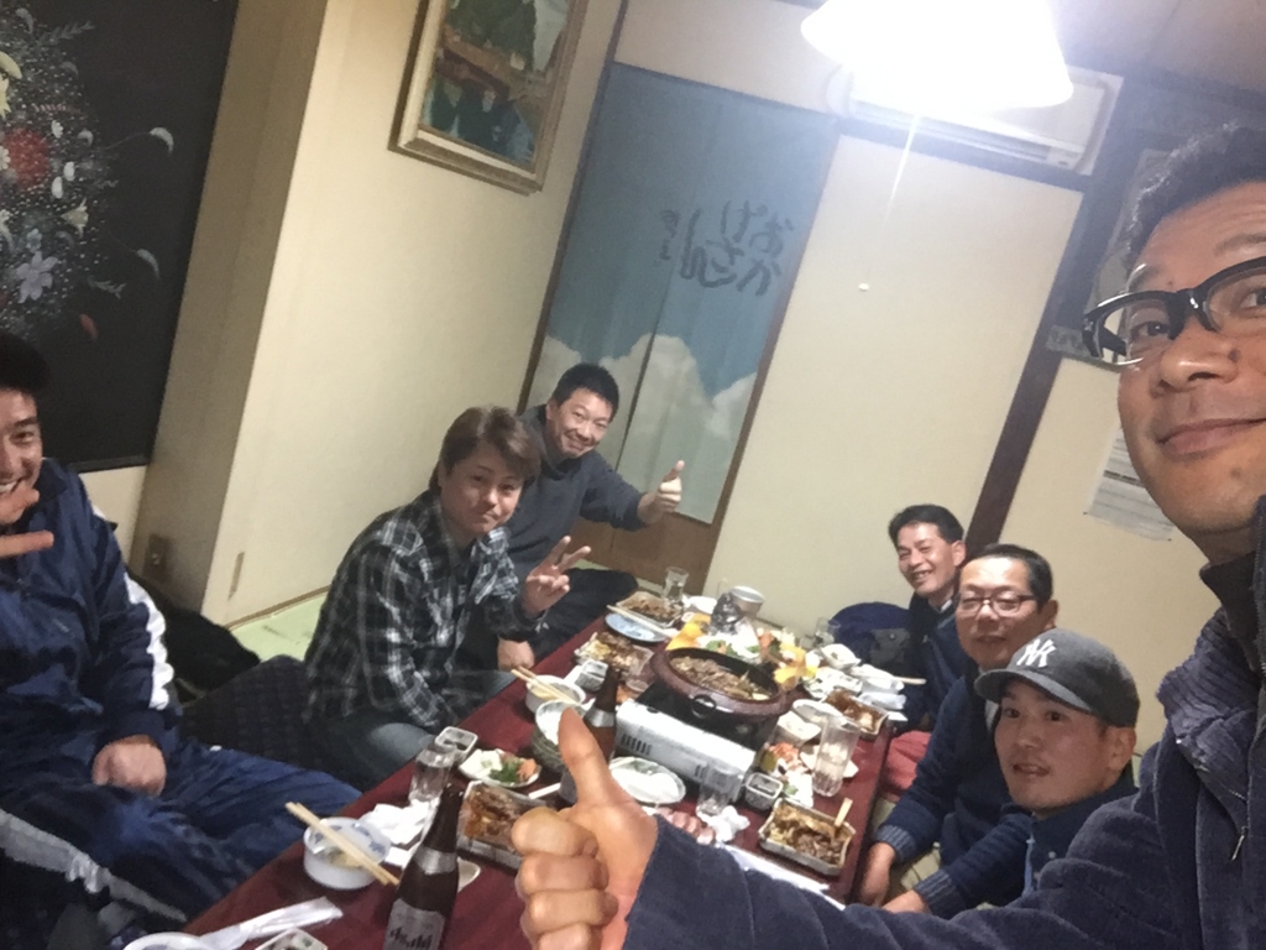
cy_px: 475
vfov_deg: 45.4
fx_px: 1134
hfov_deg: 58.4
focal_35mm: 31
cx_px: 633
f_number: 2.2
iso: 200
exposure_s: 1/30
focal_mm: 2.65
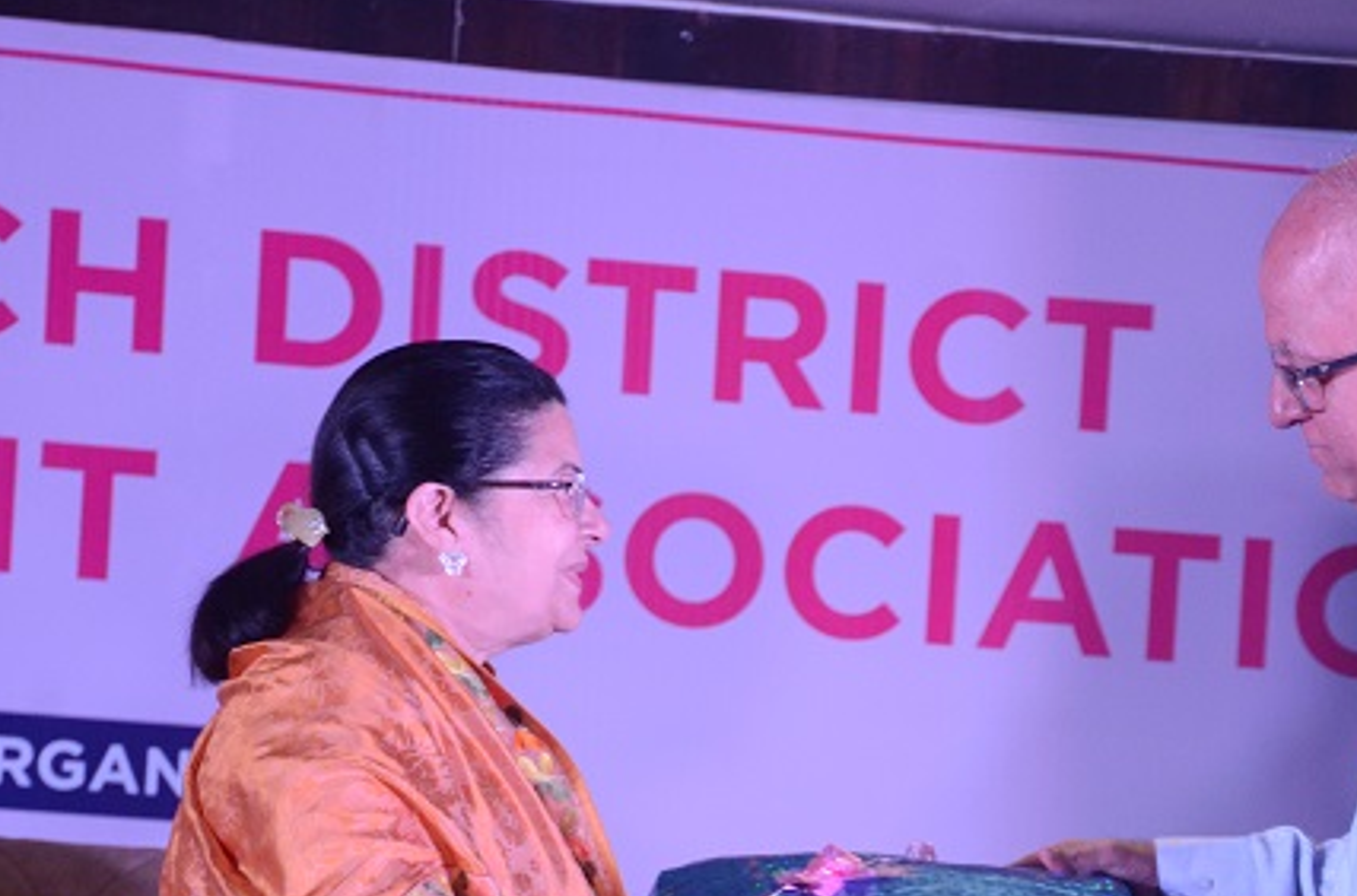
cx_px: 1007
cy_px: 763
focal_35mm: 224
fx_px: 8414
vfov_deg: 6.1
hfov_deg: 9.2
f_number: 7.1
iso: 1600
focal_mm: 85
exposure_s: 1/125
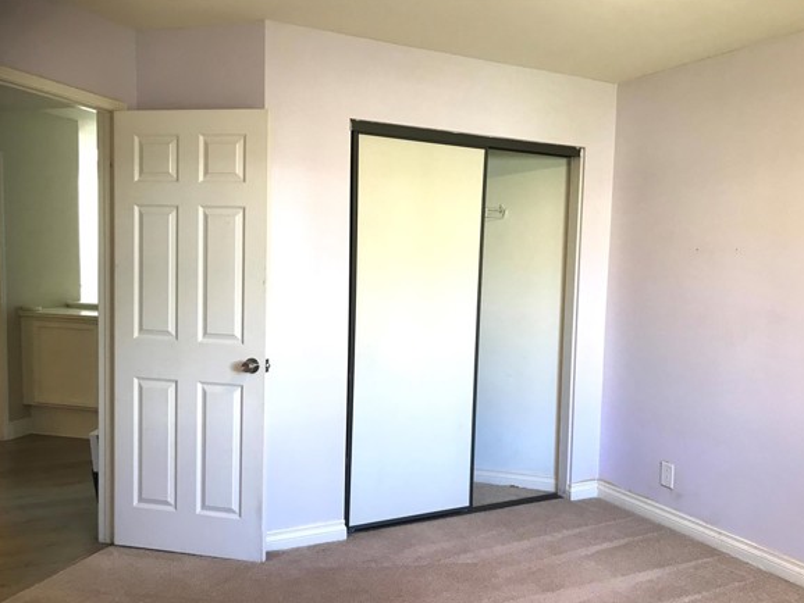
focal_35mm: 31
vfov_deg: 45.4
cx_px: 434
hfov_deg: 58.3
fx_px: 720
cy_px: 325
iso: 25
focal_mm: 3.99
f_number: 1.8
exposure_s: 1/30
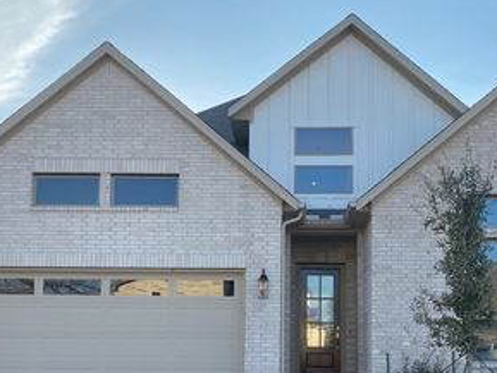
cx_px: 287
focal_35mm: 45
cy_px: 288
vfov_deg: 31.5
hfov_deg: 41.9
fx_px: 646
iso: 32
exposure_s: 1/1287
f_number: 1.8
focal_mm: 4.25
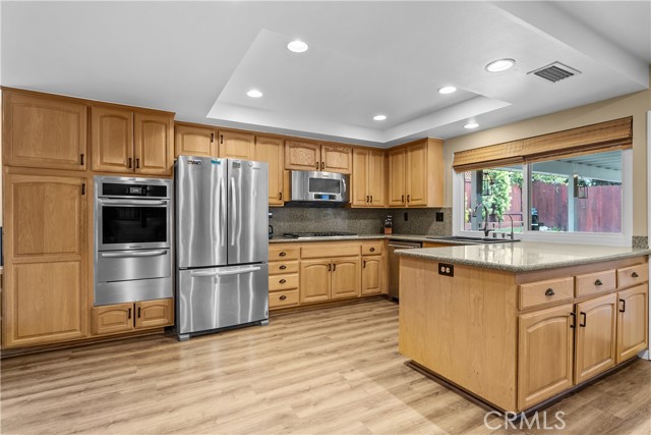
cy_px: 218
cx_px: 326
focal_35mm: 17
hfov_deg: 93.3
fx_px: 307
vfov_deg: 70.5
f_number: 9
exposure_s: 1
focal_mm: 17
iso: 250
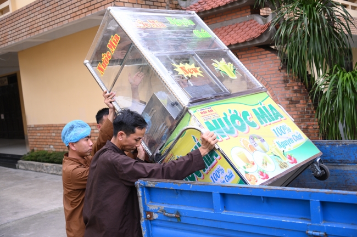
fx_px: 376
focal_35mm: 38
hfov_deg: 50.7
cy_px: 118
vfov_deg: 35.0
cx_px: 178
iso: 500
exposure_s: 1/320
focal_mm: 38
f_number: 4
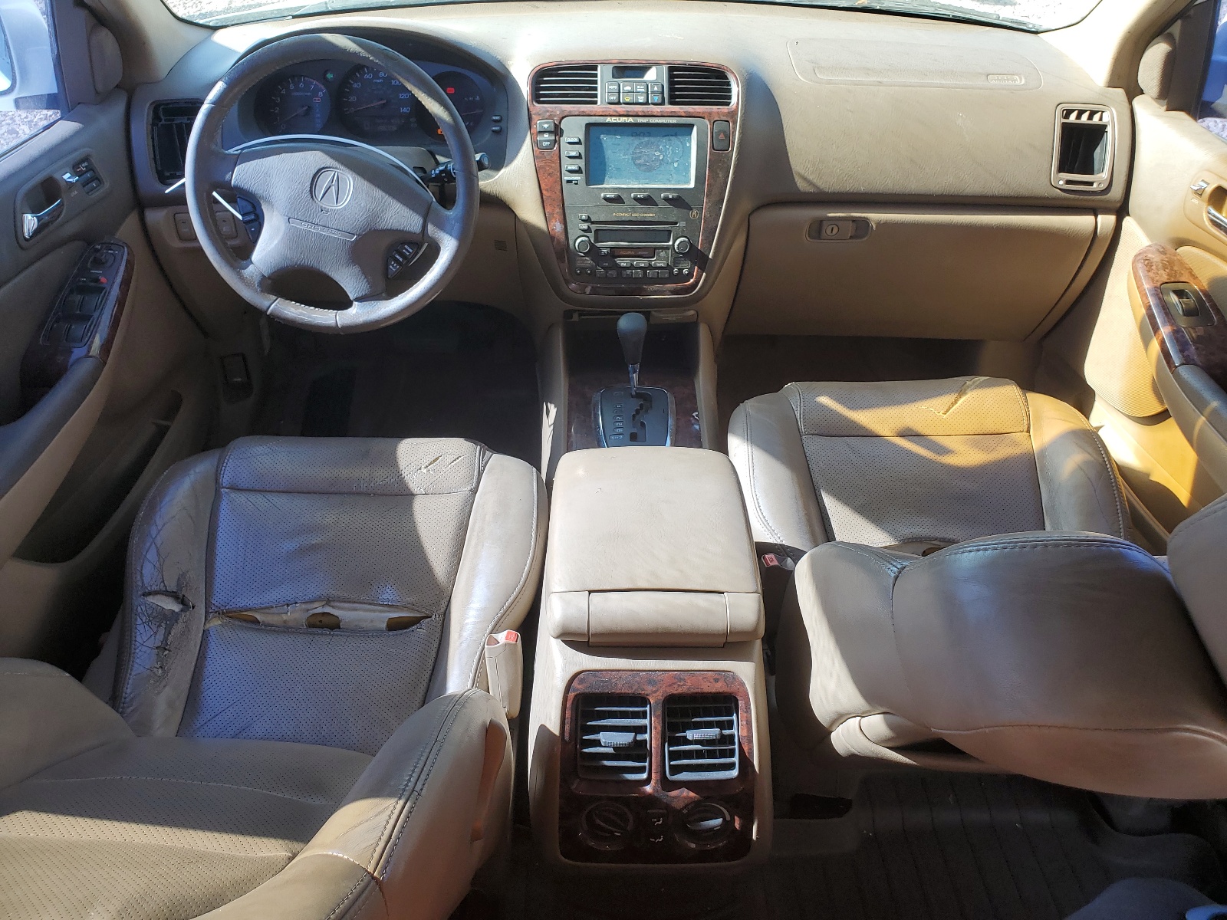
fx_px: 922
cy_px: 460
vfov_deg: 53.1
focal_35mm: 26
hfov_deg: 67.3
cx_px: 614
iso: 50
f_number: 1.5
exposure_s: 1/145
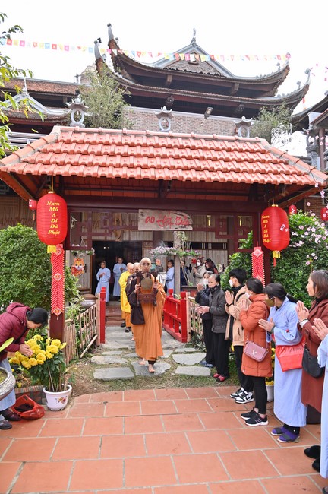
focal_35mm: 24
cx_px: 164
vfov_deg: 73.8
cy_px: 247
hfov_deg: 53.0
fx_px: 329
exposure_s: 1/160
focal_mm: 24
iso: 160
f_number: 5
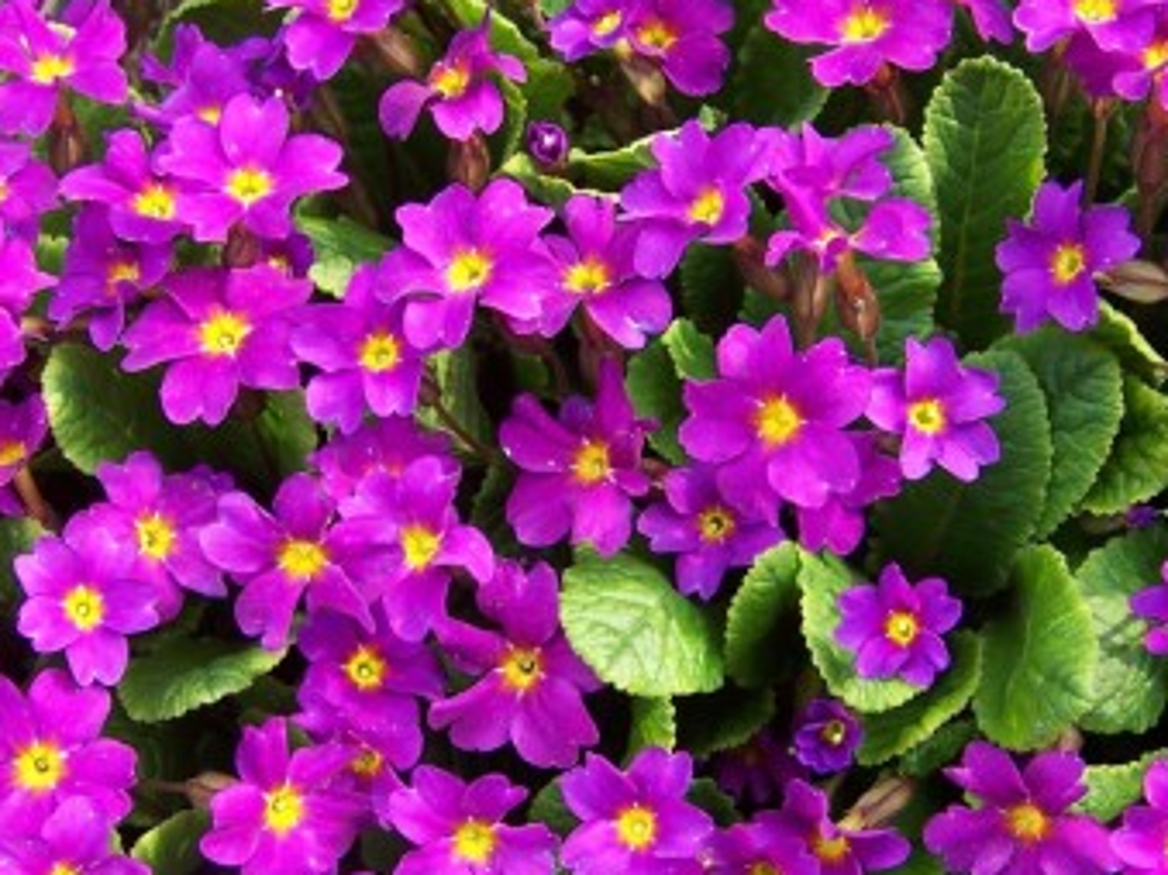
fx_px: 1889
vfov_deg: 25.9
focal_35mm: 56
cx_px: 500
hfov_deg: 34.3
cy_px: 622
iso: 80
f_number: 2.8
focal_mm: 6.3
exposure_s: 1/125
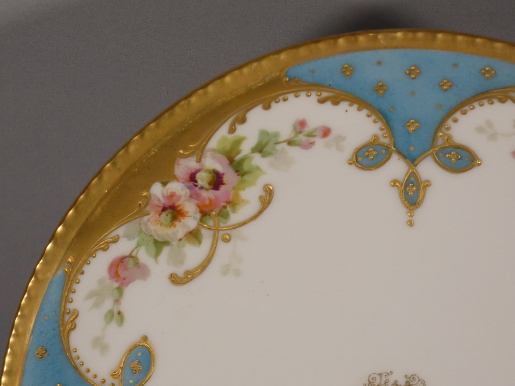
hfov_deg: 10.8
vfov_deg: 8.1
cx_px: 258
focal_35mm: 183
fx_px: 2723
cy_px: 193
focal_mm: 32.7
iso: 320
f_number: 5.5
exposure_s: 1/80
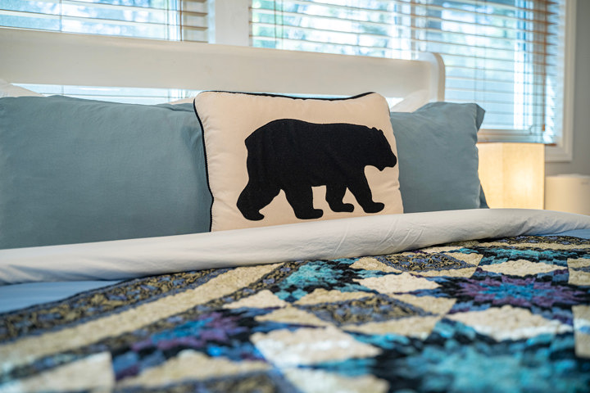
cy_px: 196
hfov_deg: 55.8
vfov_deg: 38.9
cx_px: 295
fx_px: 557
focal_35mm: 34
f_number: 2.8
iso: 320
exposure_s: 1/125
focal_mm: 34
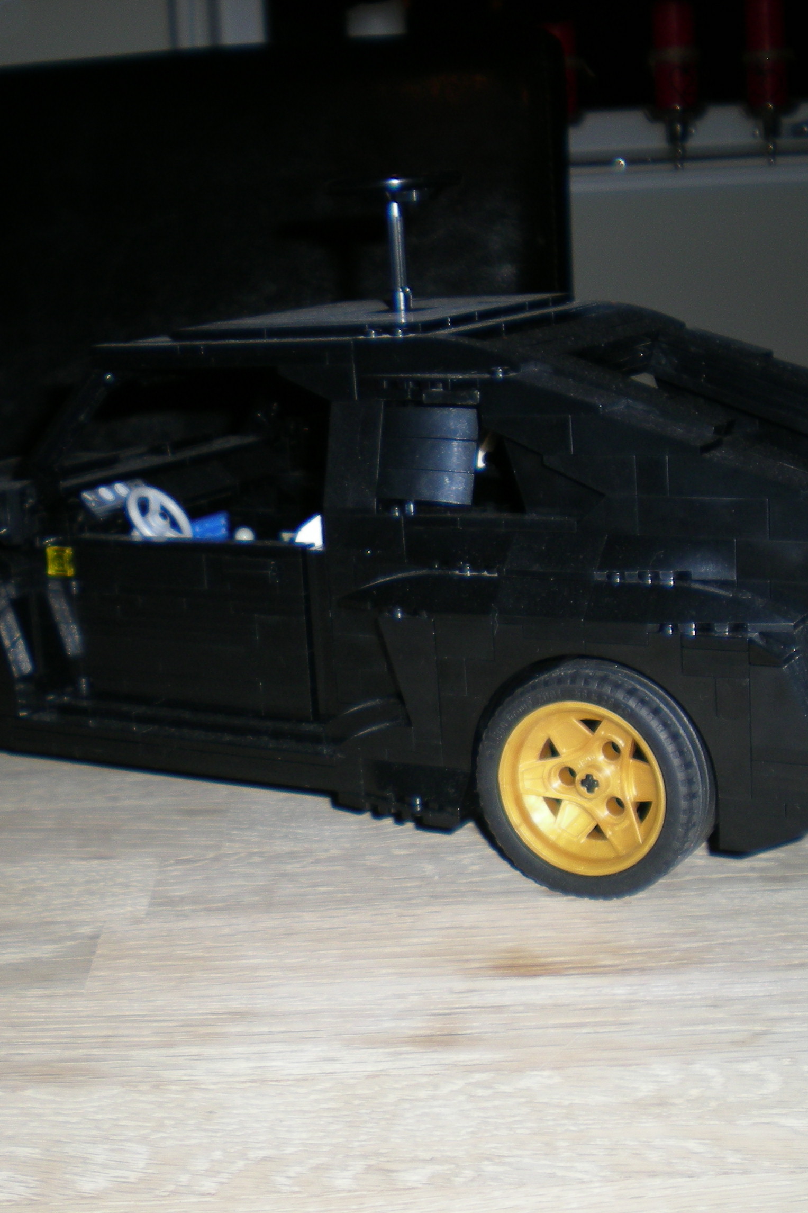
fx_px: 1784
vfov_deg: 37.5
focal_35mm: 53
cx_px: 262
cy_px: 609
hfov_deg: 25.4
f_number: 3.1
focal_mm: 6.3
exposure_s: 1/60
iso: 50
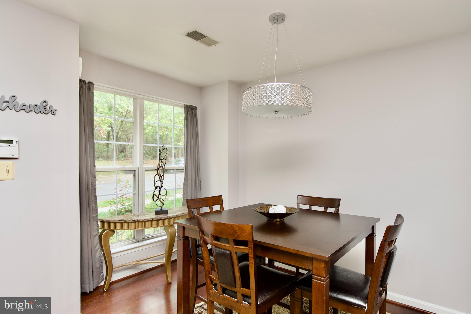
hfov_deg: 86.9
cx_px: 236
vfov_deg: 64.5
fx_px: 249
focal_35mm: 19
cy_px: 157
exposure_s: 1/15
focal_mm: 13
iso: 320
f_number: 7.1
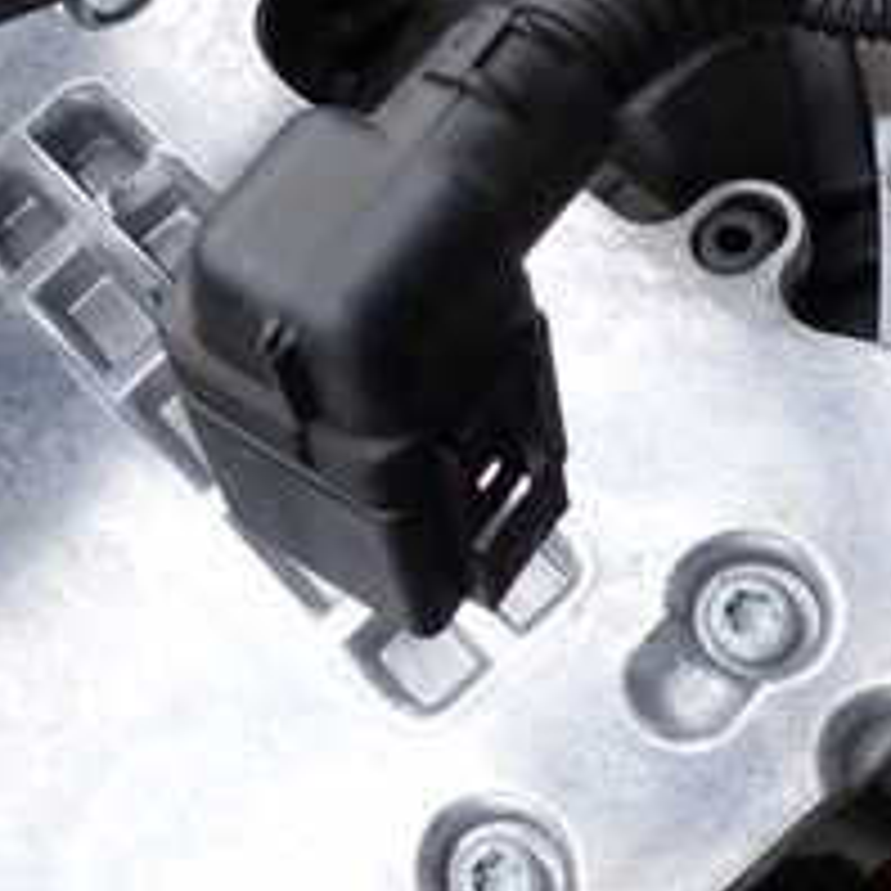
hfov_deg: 24.4
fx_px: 1951
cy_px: 108
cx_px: -27
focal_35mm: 67
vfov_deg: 25.0
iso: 100
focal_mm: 4.5
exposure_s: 1/320
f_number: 2.8
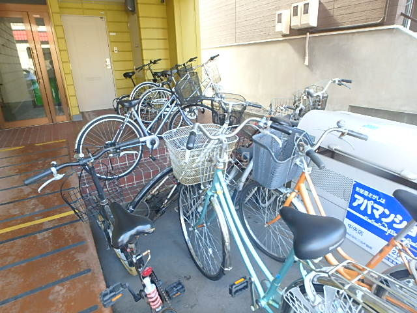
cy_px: 156
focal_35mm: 21
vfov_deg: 63.4
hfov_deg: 79.0
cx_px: 208
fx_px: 253
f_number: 3.5
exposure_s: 1/30
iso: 250
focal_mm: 3.7
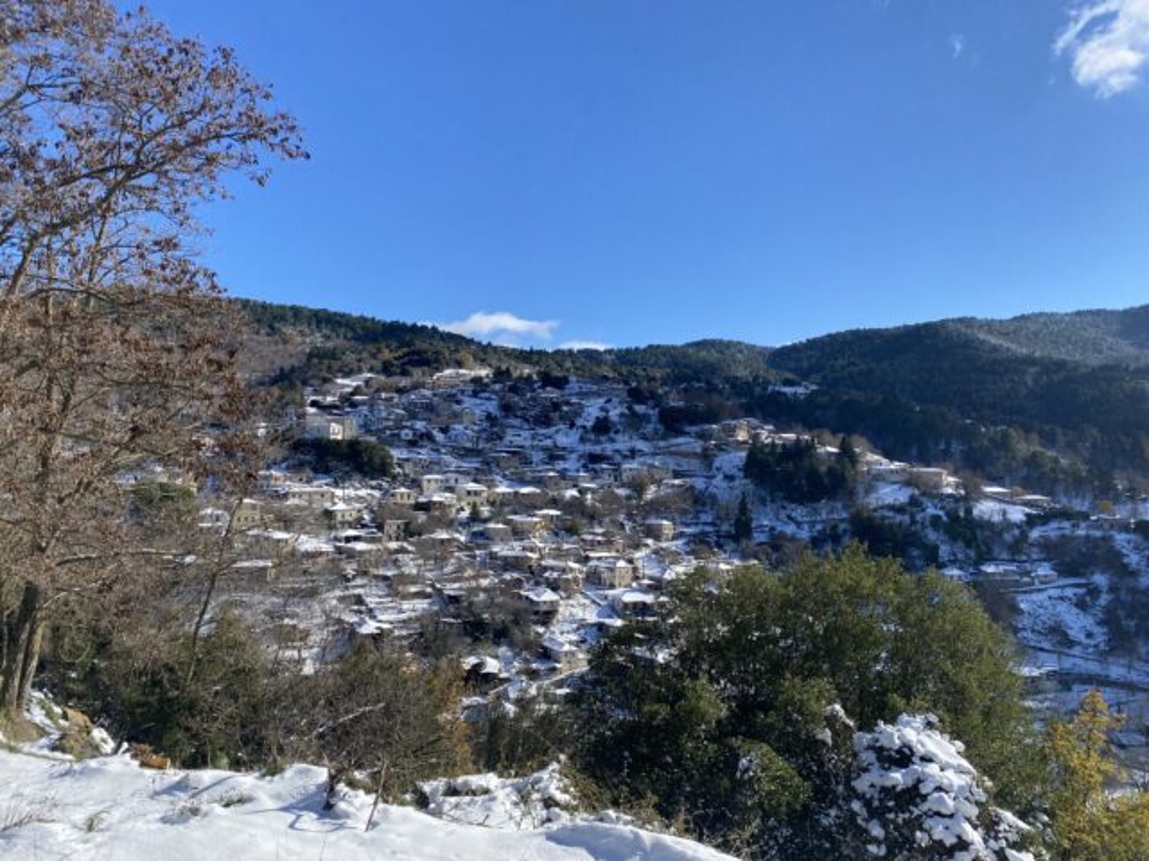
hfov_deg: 67.3
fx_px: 863
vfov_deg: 53.1
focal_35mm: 26
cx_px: 574
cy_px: 430
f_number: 1.8
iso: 32
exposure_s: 1/2755
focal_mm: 4.25
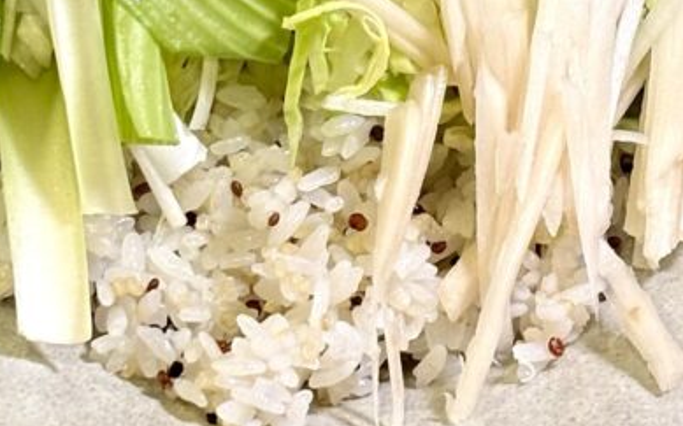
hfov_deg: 14.4
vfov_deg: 8.7
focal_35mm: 145
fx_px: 2699
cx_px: 153
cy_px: -354
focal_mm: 5.96
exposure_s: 1/107
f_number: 1.6
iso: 32
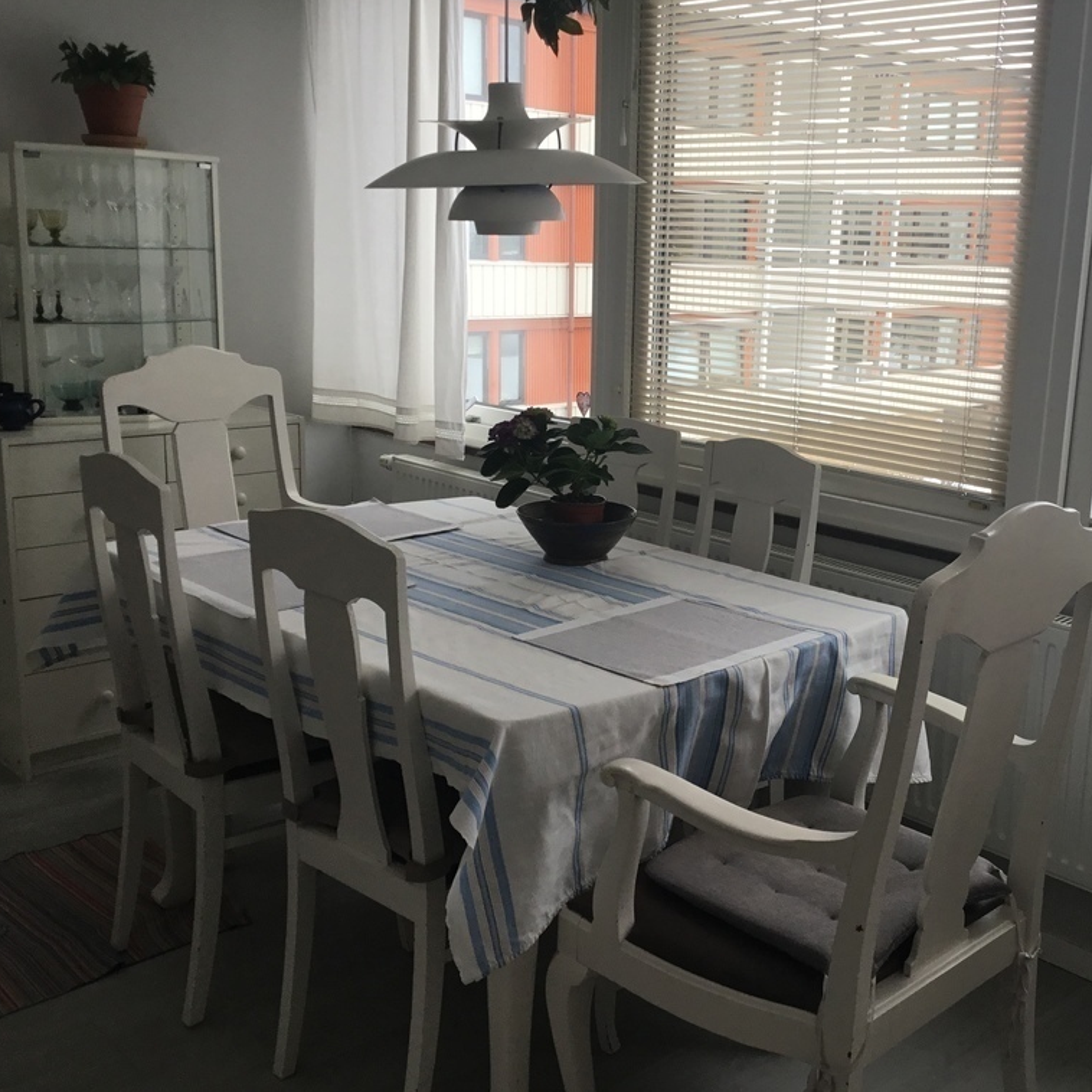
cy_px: 542
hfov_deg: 44.6
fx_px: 1321
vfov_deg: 44.9
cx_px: 684
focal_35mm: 37
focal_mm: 3.3
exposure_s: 1/100
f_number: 2.4
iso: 32
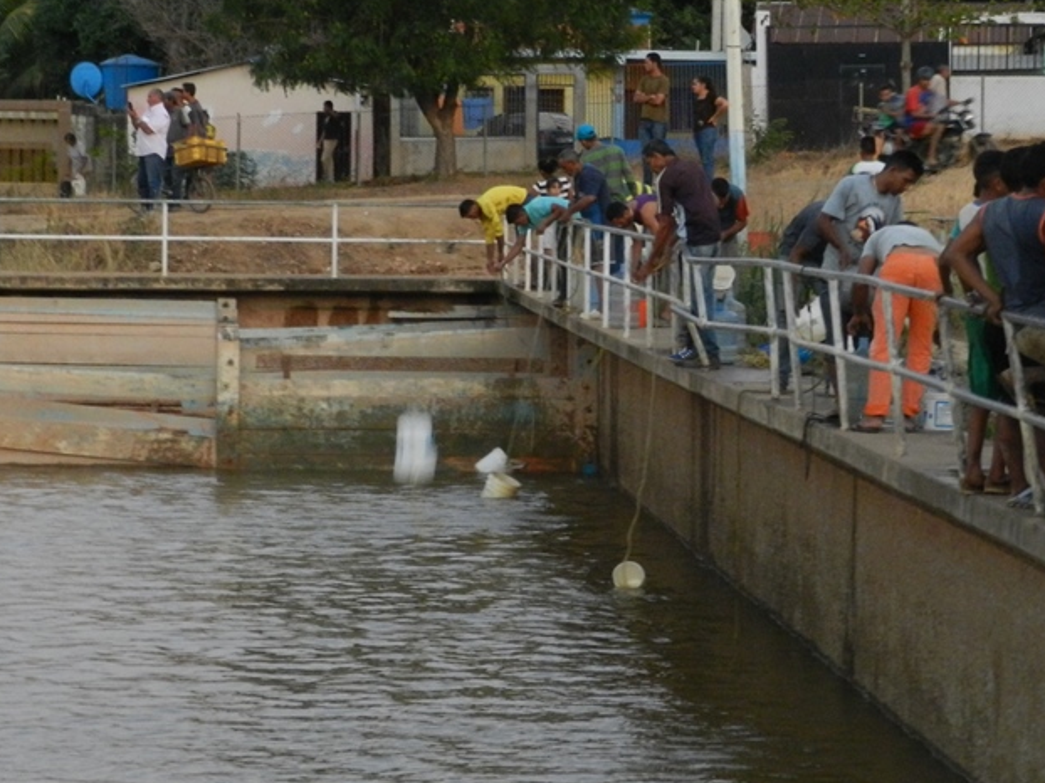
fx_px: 4466
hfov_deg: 13.3
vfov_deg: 10.0
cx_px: 664
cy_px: 455
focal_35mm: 148
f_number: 4.8
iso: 800
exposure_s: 1/30
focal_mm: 20.5
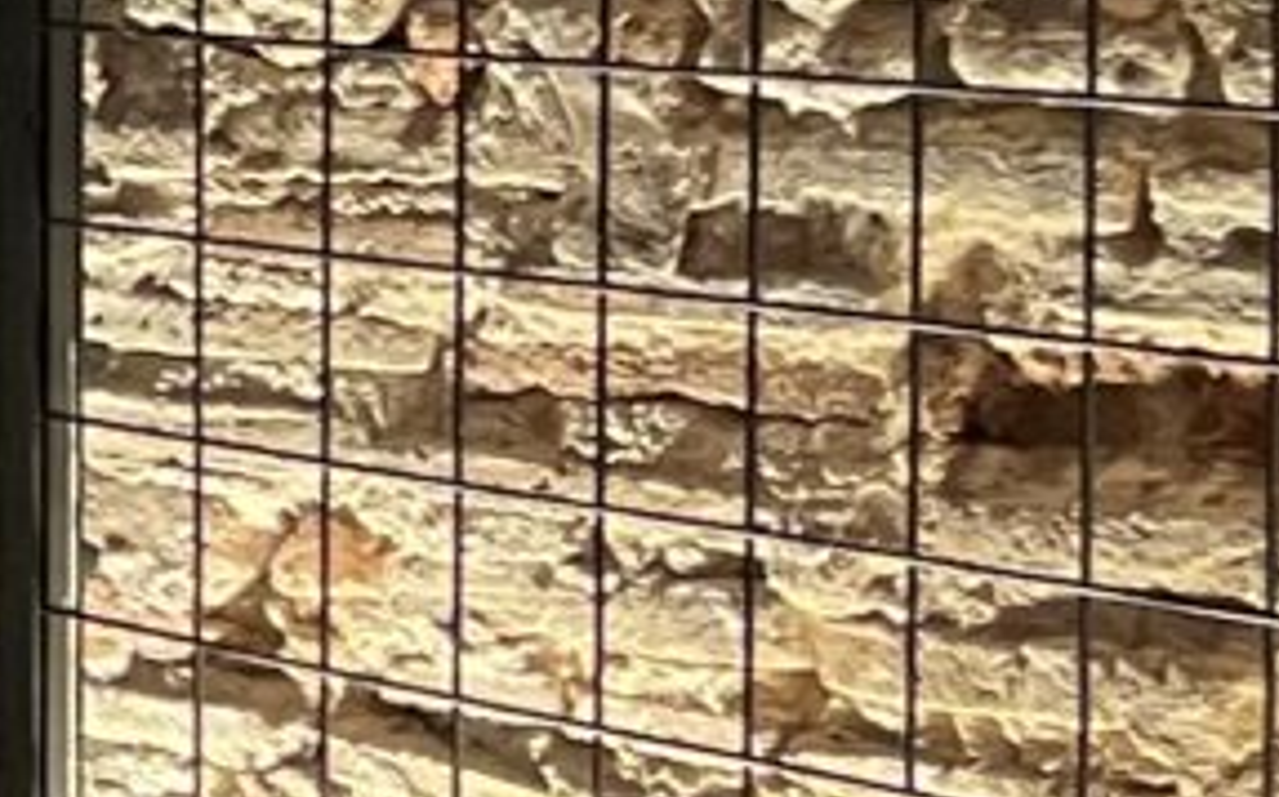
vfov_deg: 6.6
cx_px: -2286
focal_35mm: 197
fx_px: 6863
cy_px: -174
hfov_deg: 9.0
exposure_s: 1/50
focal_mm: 5.7
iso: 320
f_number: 1.5
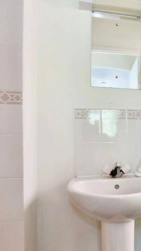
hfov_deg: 36.4
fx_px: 193
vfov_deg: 65.8
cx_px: 139
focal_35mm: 29
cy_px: 143
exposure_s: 1/15
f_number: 6.3
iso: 640
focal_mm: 16
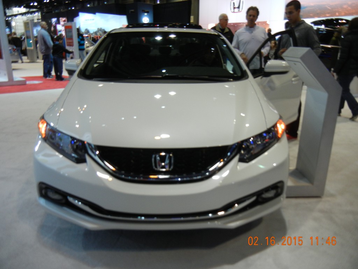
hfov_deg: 60.0
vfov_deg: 46.8
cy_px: 134
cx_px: 179
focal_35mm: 30
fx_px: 310
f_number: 3.5
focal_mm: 5.4
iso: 273
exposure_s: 1/60
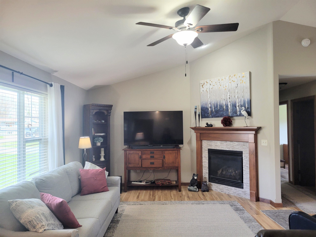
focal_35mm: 26
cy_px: 118
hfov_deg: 67.3
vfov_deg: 53.1
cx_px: 158
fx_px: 237
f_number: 1.8
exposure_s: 1/120
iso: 200
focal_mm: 5.4
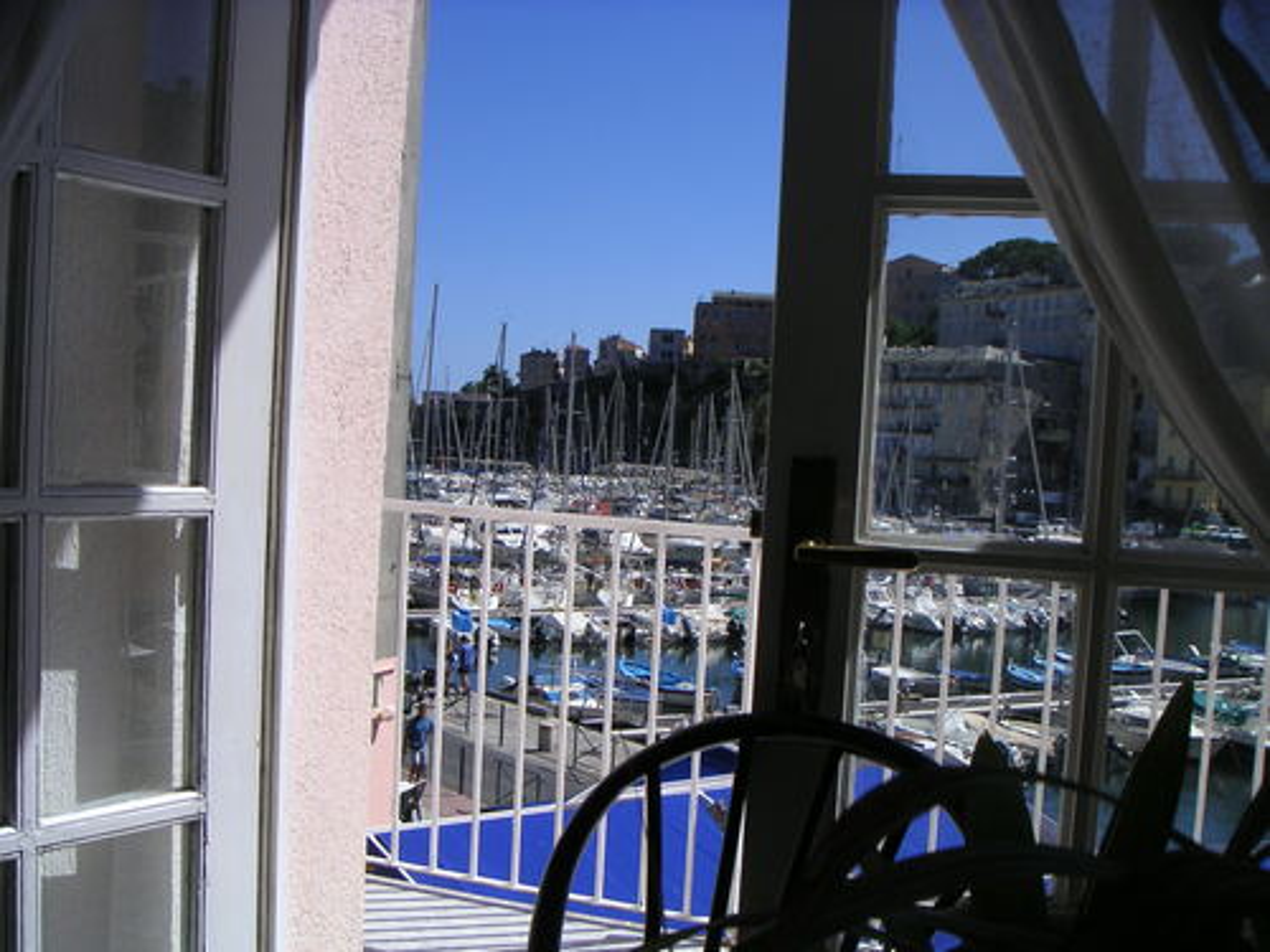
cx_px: 635
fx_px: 1394
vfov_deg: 37.7
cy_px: 476
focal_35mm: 38
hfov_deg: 49.0
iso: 50
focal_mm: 6
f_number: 6.7
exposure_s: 1/250
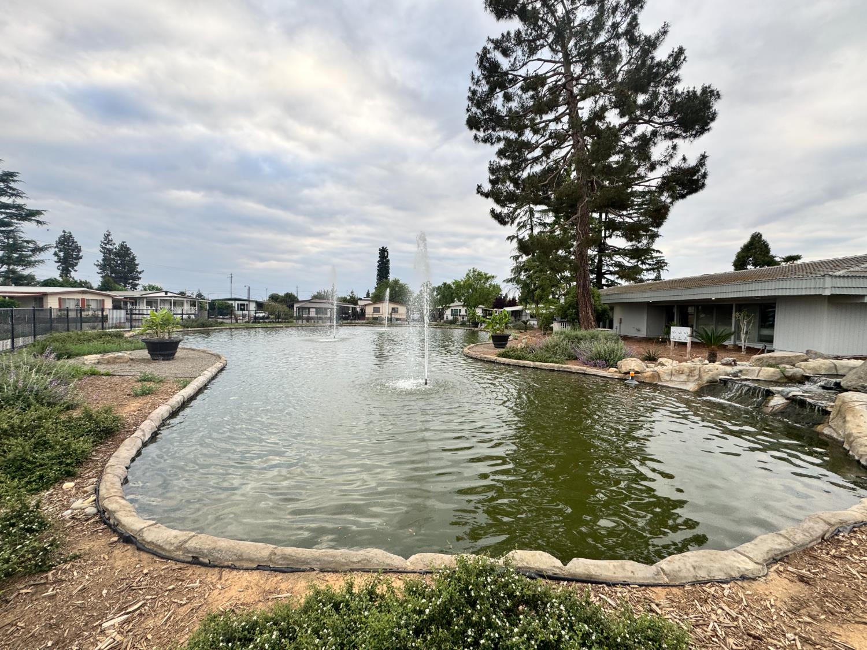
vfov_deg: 85.7
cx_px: 434
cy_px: 325
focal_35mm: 14
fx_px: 351
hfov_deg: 102.1
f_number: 2.2
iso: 40
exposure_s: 1/223
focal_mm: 2.22
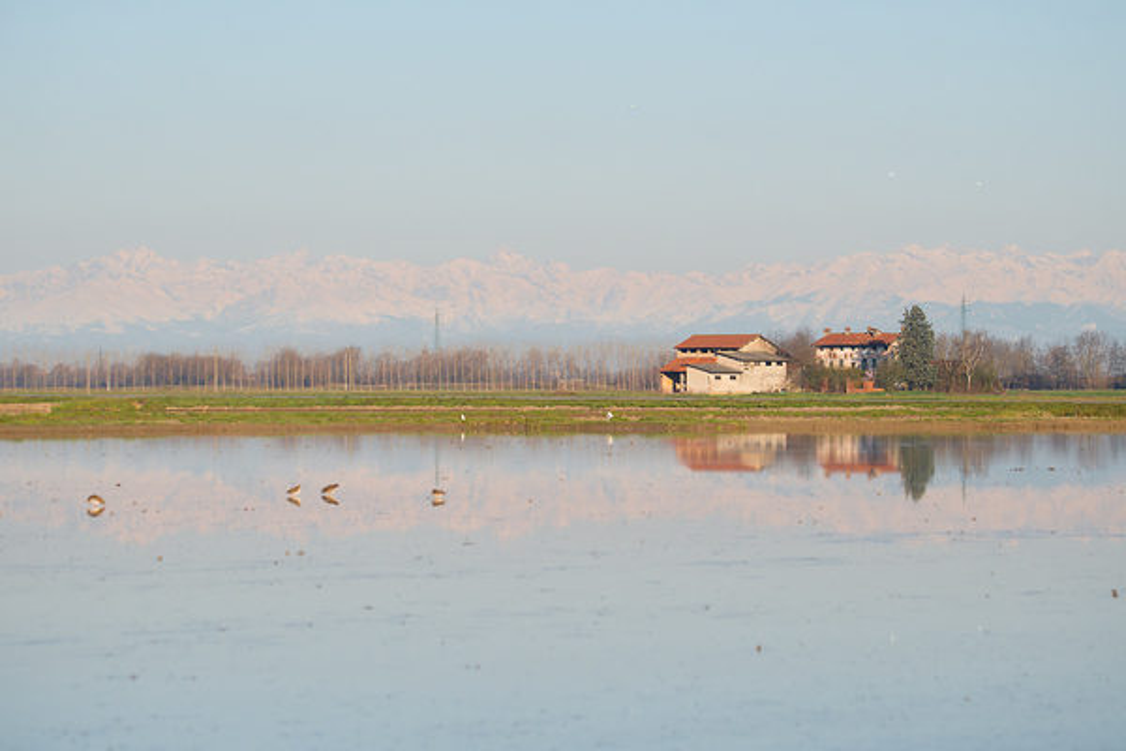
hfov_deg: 13.7
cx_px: 563
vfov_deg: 9.1
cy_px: 376
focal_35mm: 150
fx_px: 4691
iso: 500
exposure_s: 1/1250
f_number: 9
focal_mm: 150
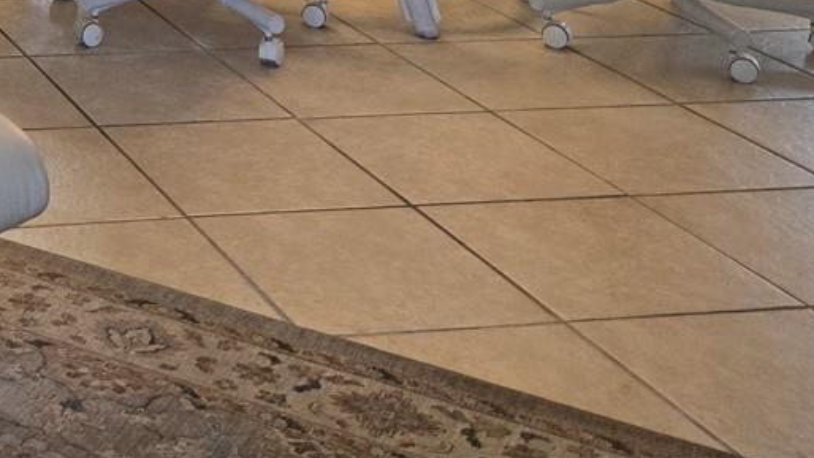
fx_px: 1683
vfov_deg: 13.2
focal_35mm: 78
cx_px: -307
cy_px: -488
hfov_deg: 23.3
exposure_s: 1/120
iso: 160
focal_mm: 5.4
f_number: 1.8
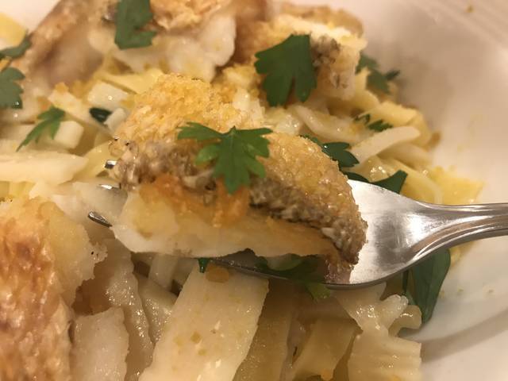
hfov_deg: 63.4
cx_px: 254
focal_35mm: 28
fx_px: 411
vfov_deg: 49.7
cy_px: 190
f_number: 1.8
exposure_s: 1/15
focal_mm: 3.99
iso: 64
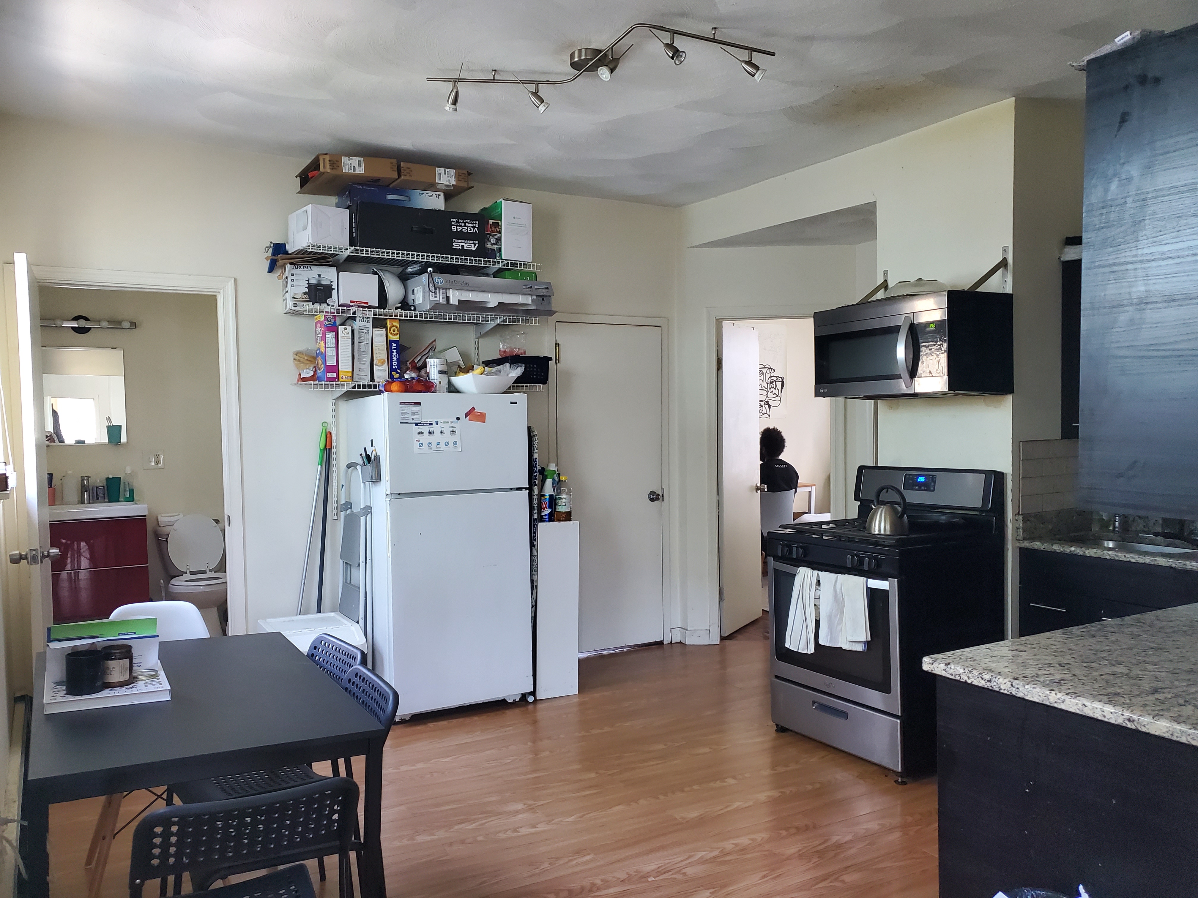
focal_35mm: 26
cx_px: 599
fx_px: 900
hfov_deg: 67.3
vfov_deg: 53.1
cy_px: 449
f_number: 1.5
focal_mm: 4.3
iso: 400
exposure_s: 1/50
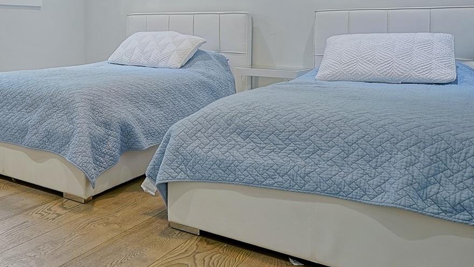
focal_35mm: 38
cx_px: 61
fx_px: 478
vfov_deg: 30.3
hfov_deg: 48.1
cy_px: 47
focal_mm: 20
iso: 320
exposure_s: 1/10
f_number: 8
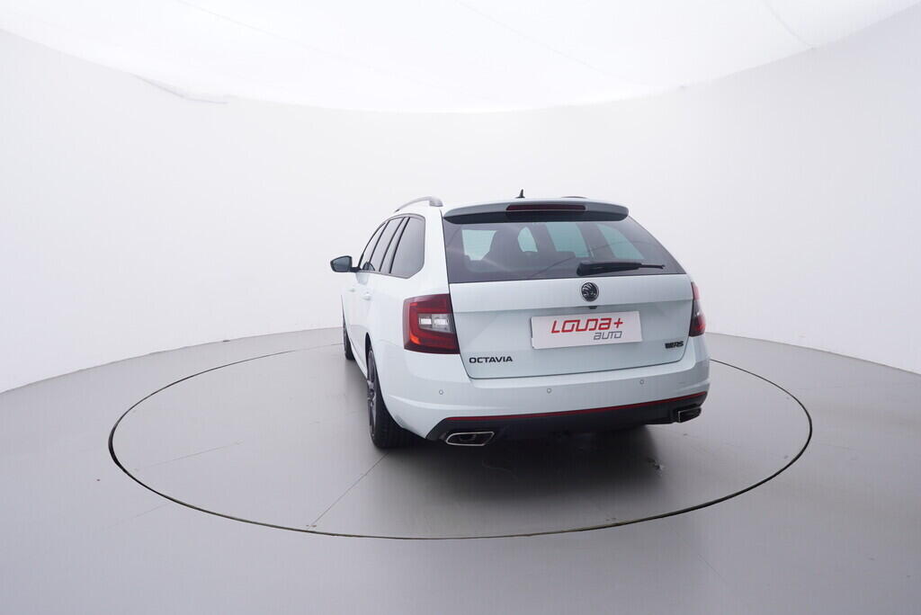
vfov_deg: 56.2
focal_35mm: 22
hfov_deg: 77.3
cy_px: 308
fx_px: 576
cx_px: 460
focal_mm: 15
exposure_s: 1/80
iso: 200
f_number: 5
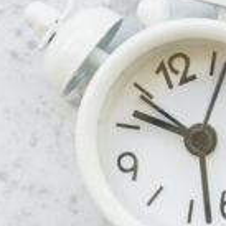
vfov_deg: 4.4
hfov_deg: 4.4
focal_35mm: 399
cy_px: 210
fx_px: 2947
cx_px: 335
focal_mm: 63
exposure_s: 1/6
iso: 100
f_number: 9
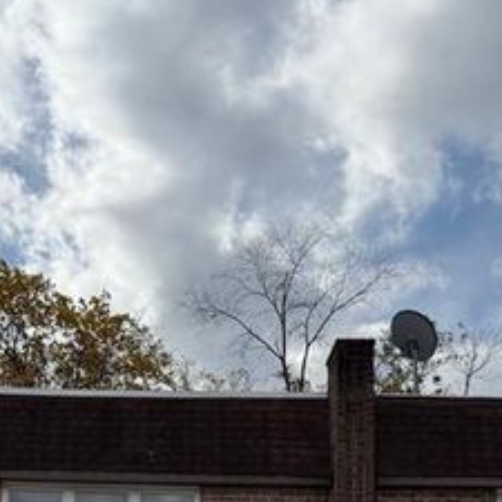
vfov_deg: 23.8
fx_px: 1034
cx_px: 136
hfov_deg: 27.0
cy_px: 662
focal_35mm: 63
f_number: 1.78
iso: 125
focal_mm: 6.76
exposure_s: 1/9091
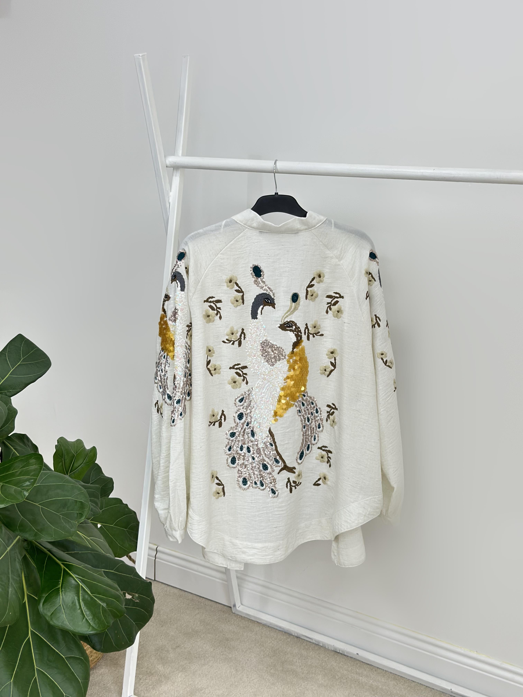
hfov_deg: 30.3
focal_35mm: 48
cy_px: 348
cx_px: 262
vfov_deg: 39.7
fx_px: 967
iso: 80
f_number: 1.78
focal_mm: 6.86
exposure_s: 1/240
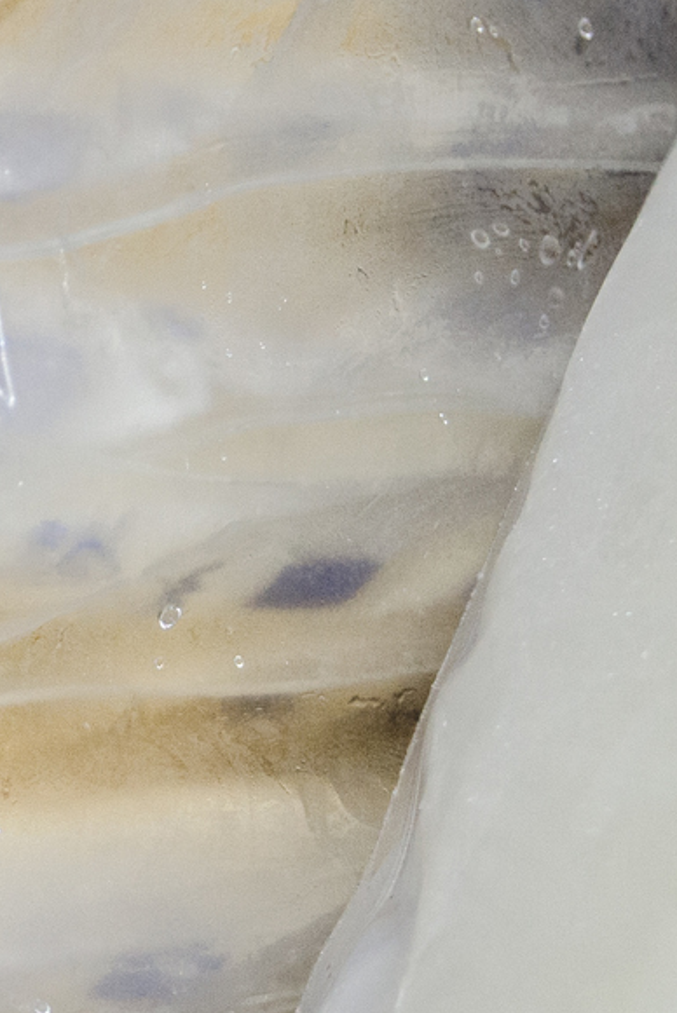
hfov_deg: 5.9
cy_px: 334
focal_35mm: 230
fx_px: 6480
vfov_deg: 8.9
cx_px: -229
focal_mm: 42
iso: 800
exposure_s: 1/60
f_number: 5
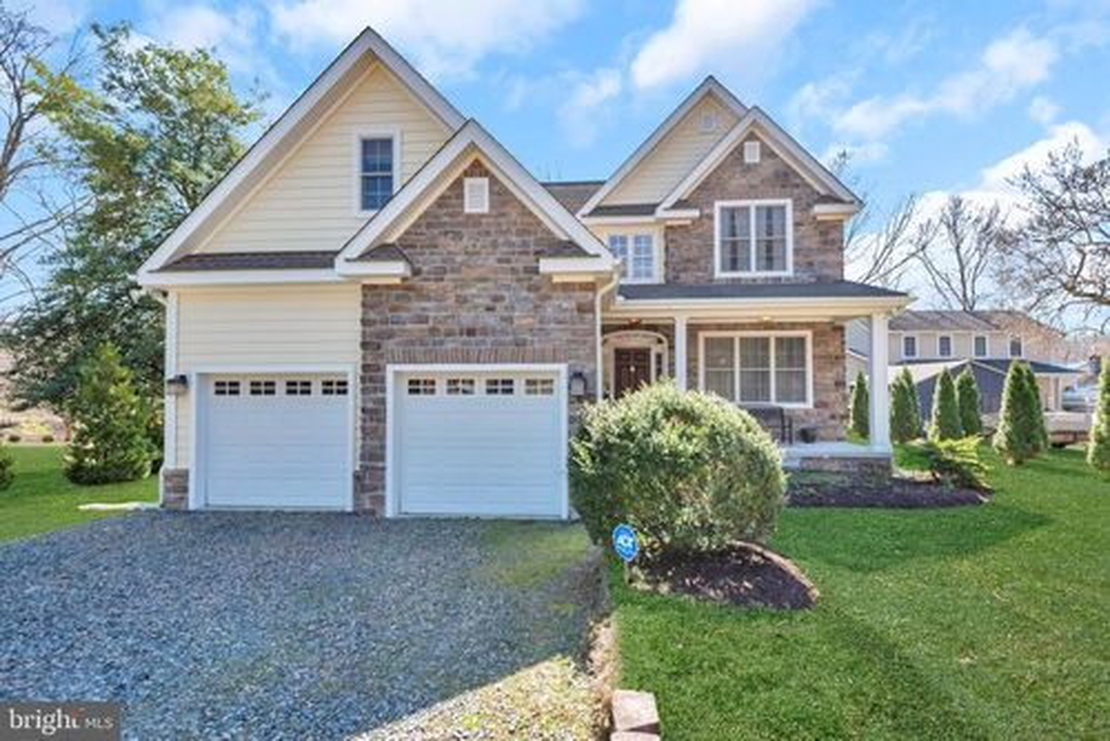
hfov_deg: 93.2
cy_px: 370
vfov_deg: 70.5
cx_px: 555
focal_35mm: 17
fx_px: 524
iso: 500
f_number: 7.1
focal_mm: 17
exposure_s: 1/640
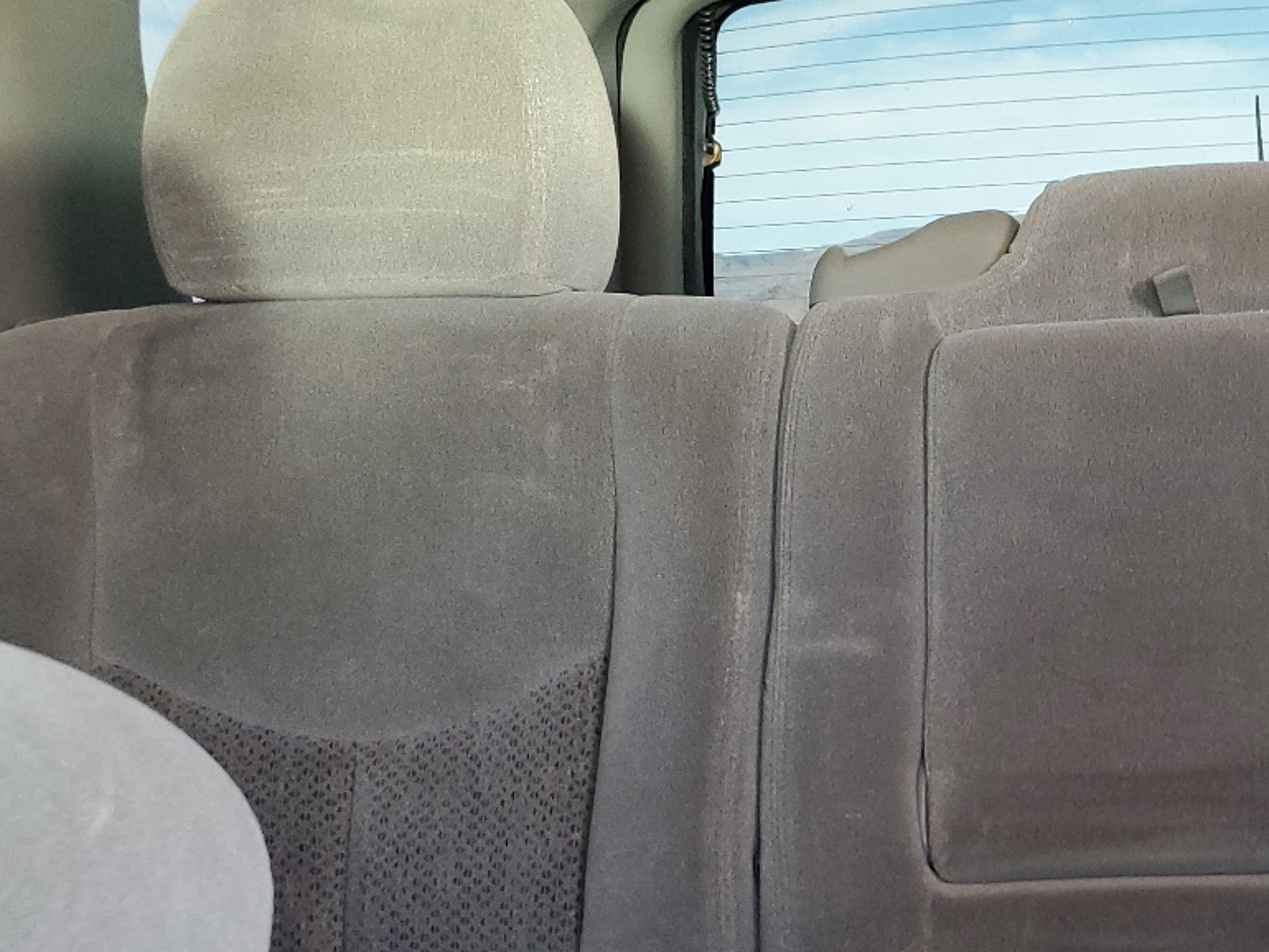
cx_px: 1231
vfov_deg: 26.9
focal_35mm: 54
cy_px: 637
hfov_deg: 33.0
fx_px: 1980
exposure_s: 1/60.2
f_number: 1.5
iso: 137
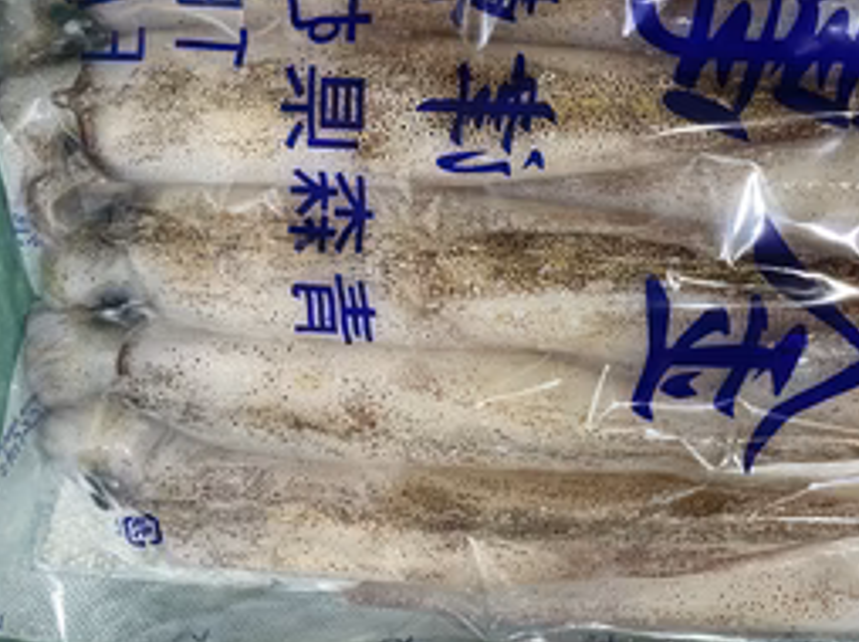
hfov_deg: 44.6
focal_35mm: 41
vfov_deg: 34.7
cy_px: 199
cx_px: 619
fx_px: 1016
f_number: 1.8
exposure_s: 1/60
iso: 250
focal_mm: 4.25
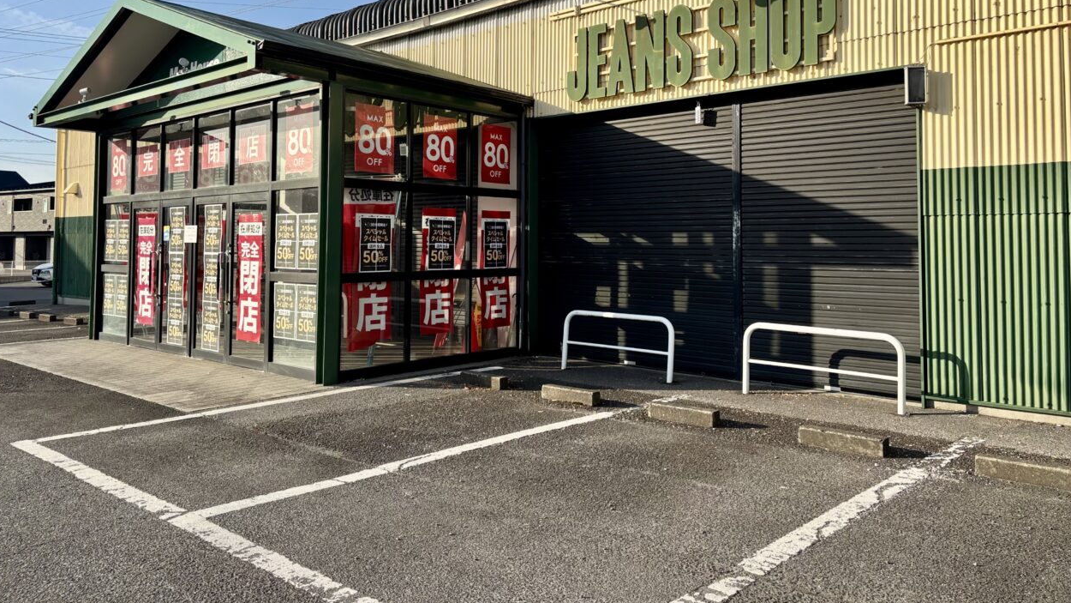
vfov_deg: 39.7
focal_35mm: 29
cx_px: 524
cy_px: 202
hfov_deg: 66.1
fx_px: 824
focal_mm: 5.96
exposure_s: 1/2288
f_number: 1.6
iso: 50
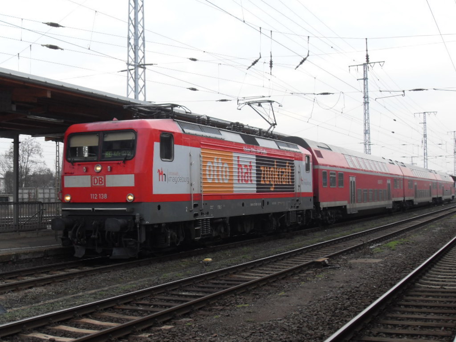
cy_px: 171
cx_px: 228
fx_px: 659
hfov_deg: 38.2
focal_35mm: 50
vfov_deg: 29.1
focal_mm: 8.4
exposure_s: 1/90
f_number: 3.4
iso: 100
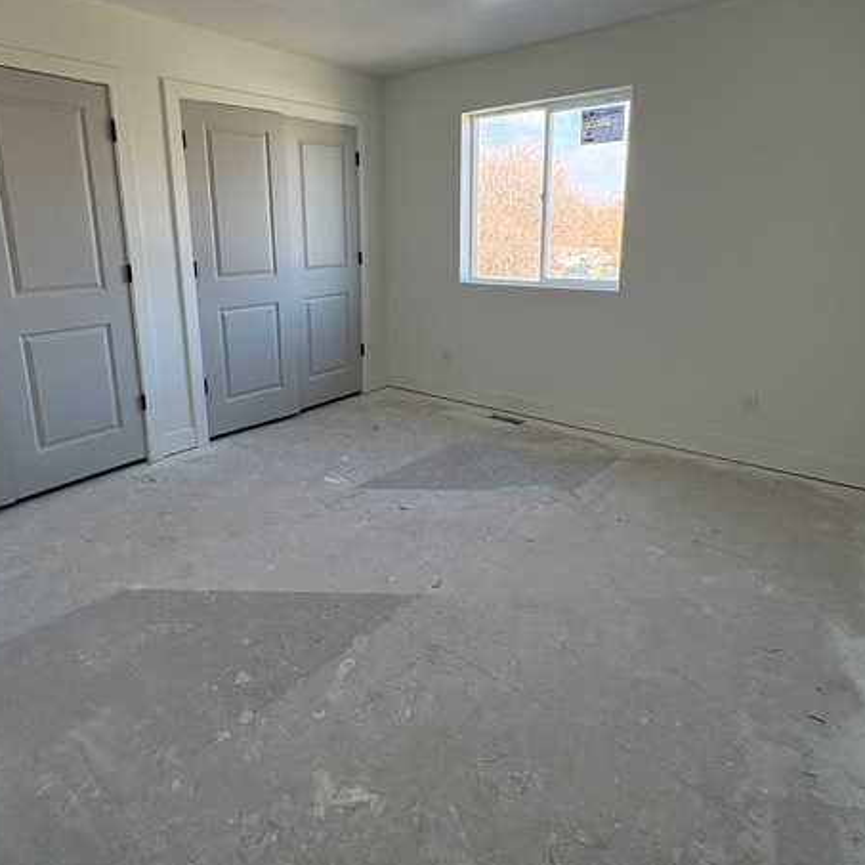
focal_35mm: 21
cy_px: 359
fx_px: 594
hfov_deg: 72.0
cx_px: 401
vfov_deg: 71.6
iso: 125
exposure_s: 1/133
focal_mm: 2.22
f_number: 2.2
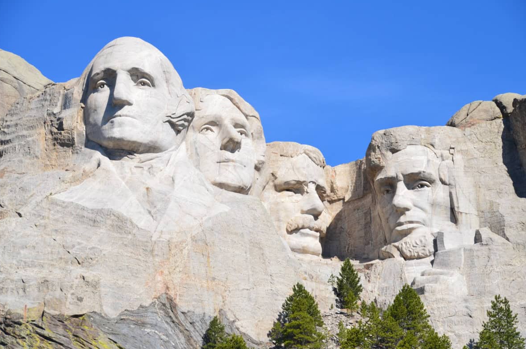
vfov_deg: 9.0
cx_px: 260
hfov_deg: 13.5
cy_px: 173
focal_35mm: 152
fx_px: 2217
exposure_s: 1/160
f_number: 11
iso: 100
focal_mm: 100
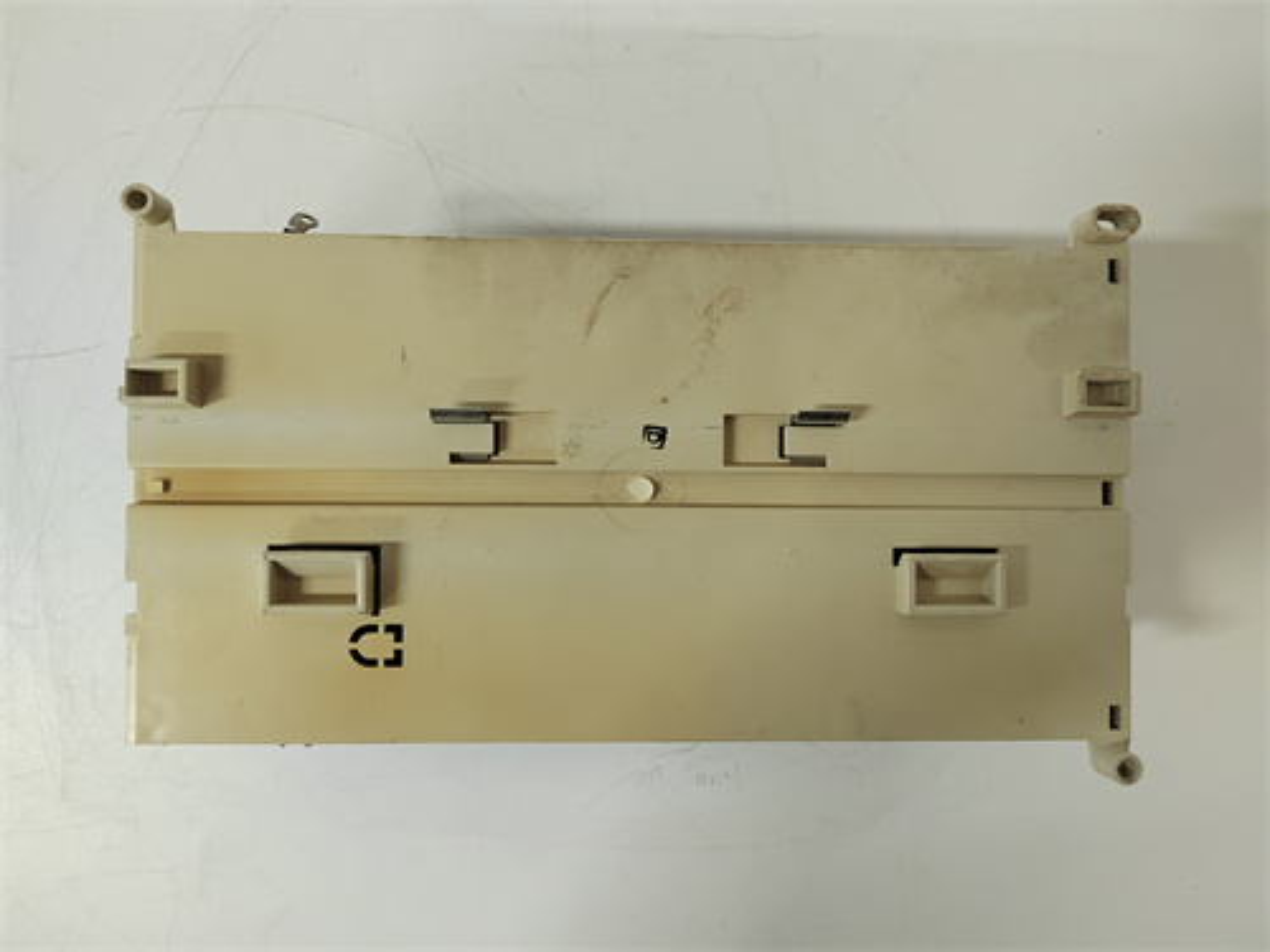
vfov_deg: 58.9
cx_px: 635
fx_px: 844
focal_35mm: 23
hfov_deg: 73.9
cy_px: 476
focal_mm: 5.52
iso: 2563
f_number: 1.9
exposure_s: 1/100
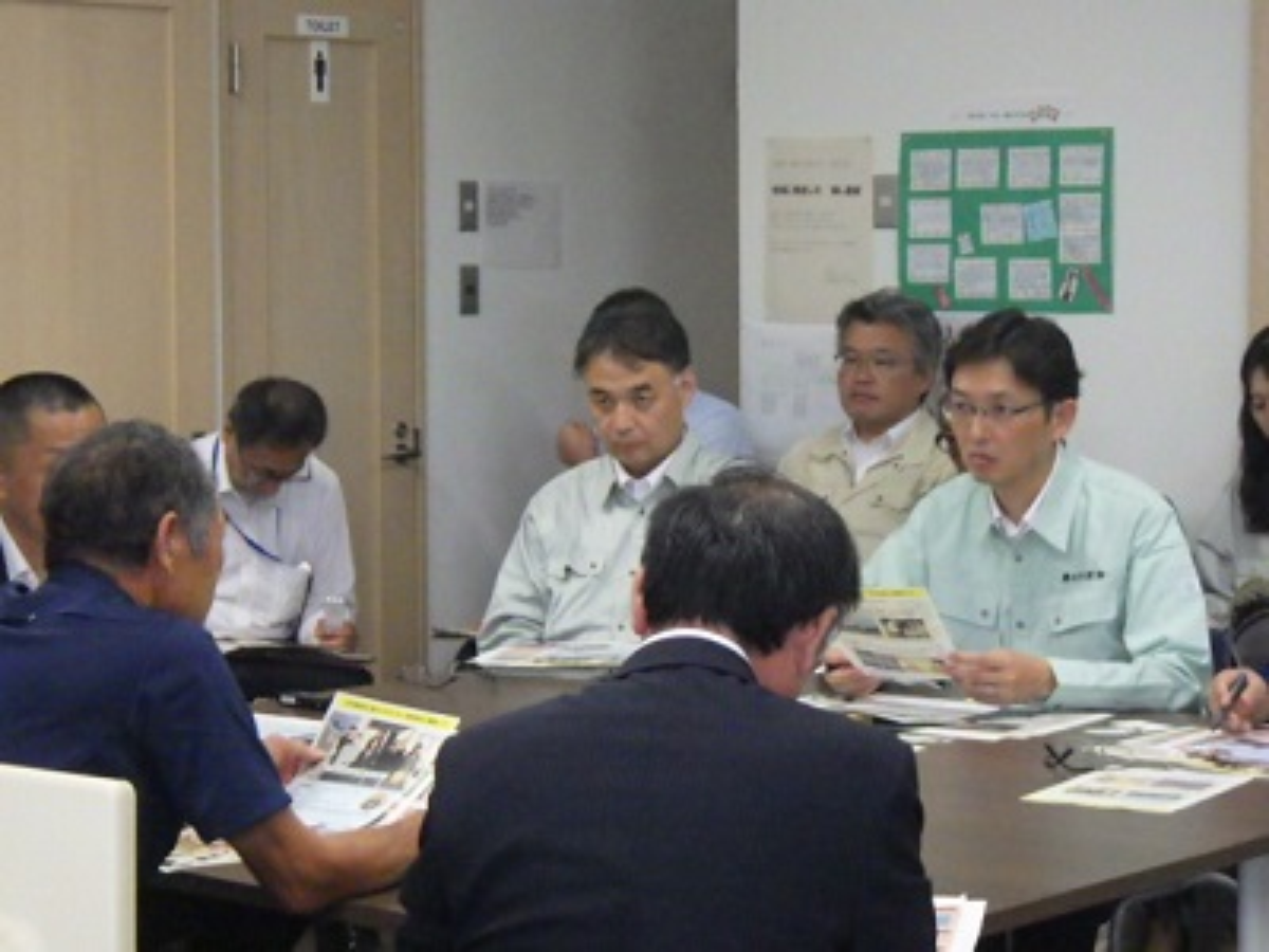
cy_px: 476
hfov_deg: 20.9
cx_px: 634
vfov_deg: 15.7
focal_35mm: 94
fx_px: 3446
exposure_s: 1/80
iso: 1250
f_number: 5
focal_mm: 16.7
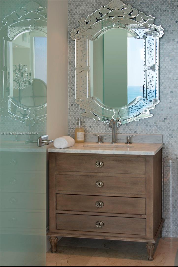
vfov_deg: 39.6
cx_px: 89
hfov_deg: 27.0
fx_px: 370
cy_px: 134
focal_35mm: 50
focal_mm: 50
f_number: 13
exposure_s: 1/30
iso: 100
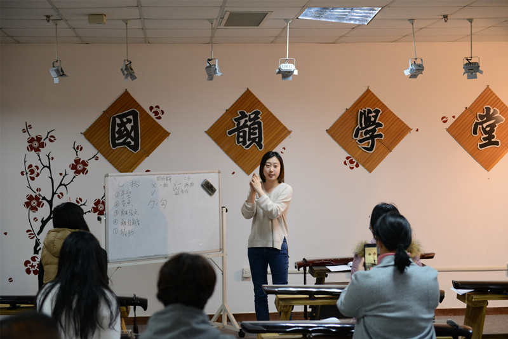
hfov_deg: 28.8
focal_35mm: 70
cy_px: 170
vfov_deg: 19.4
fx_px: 988
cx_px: 254
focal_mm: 70
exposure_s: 1/60
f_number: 2.8
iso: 1250
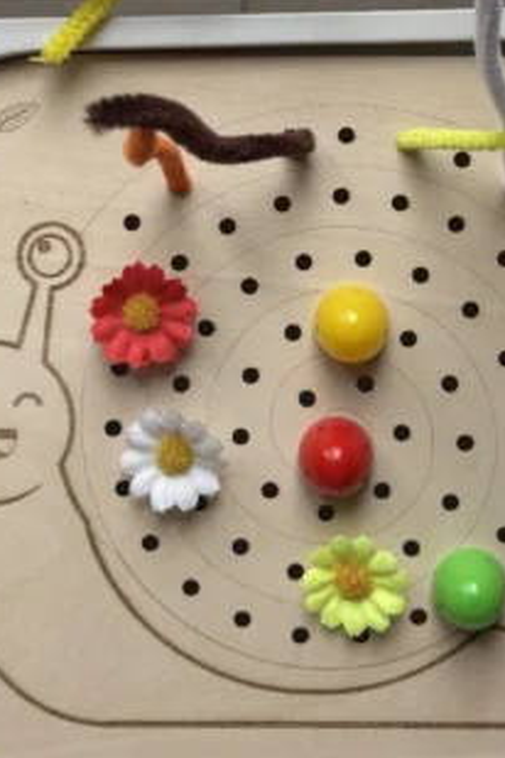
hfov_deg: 19.4
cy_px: 34
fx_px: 1473
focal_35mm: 70
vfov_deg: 27.5
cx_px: 309
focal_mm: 5.96
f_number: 1.6
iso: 40
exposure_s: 1/177
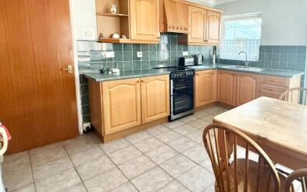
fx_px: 184
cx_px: 214
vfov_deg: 54.4
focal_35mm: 22
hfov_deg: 76.0
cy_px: 71
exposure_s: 1/60
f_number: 2.2
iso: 400
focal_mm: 2.22
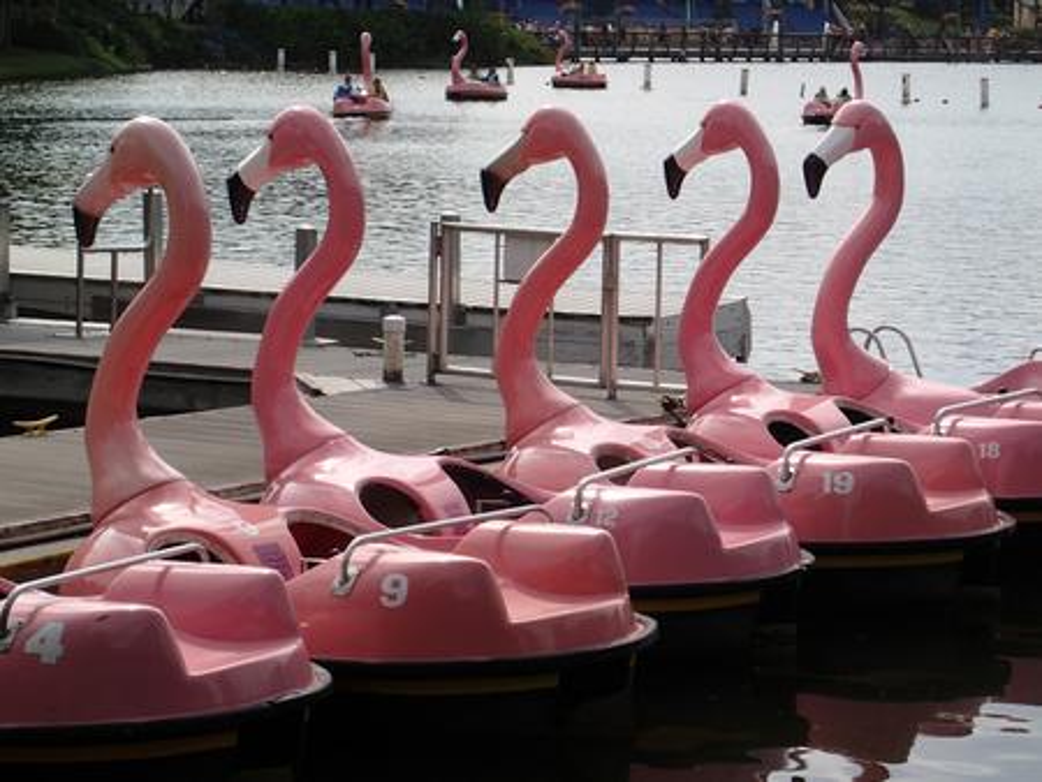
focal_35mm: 100
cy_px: 391
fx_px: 3012
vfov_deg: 14.8
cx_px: 521
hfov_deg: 19.6
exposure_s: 1/500
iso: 100
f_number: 6.3
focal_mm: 18
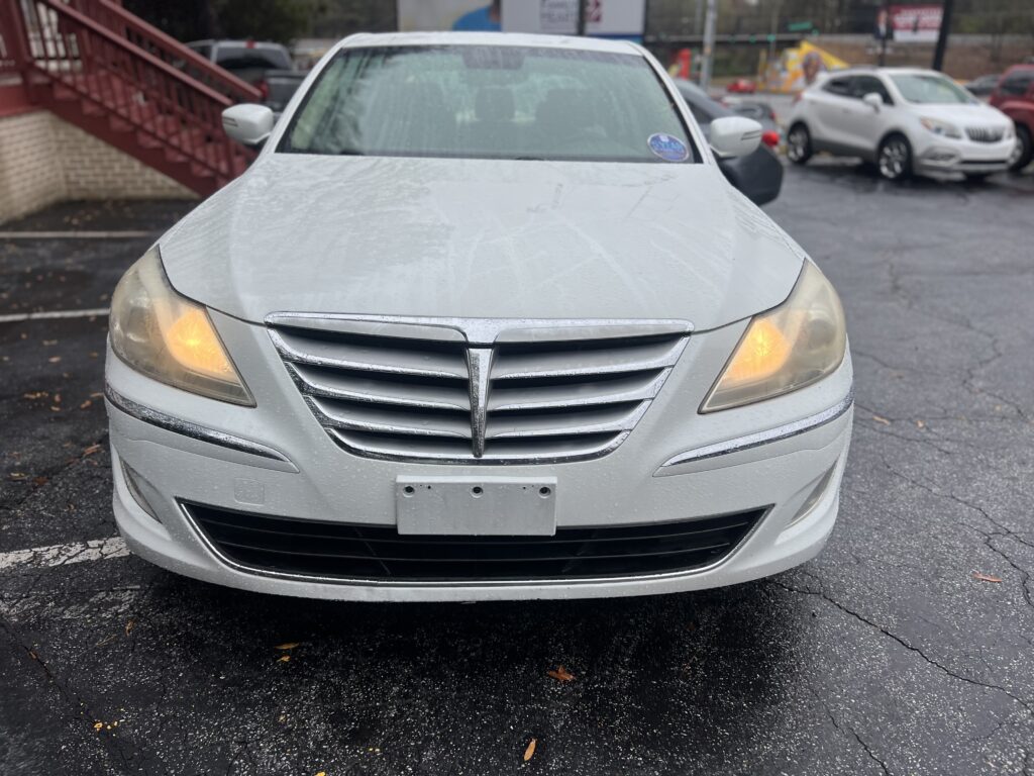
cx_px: 517
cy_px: 388
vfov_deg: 53.1
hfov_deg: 67.3
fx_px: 777
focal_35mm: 26
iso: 50
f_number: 1.5
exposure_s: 1/1000
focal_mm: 5.7
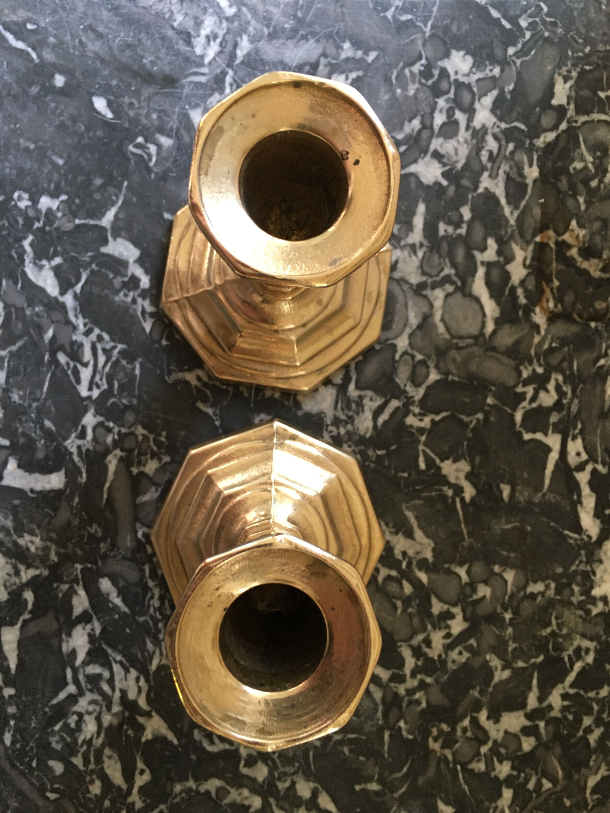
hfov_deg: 48.2
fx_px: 681
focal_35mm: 29
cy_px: 406
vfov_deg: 61.7
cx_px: 305
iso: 160
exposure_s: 1/33
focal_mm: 4.15
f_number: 2.2
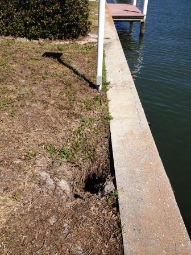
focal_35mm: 35
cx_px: 96
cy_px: 128
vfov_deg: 52.6
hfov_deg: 40.7
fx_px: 257
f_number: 2.4
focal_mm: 4.28
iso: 50
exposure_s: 1/3460
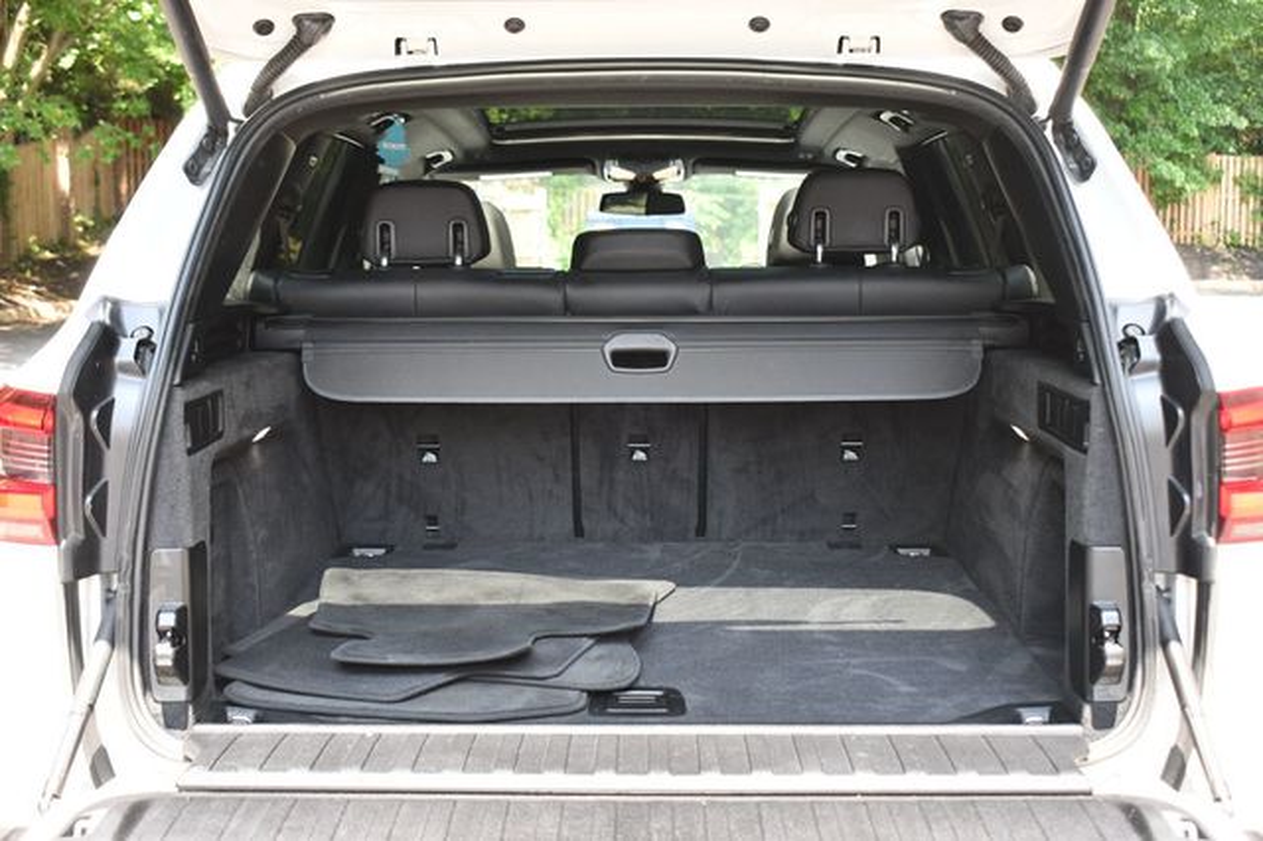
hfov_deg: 42.8
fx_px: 1613
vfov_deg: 29.2
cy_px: 420
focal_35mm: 46
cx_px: 632
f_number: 4.2
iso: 800
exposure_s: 1/250
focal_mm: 31
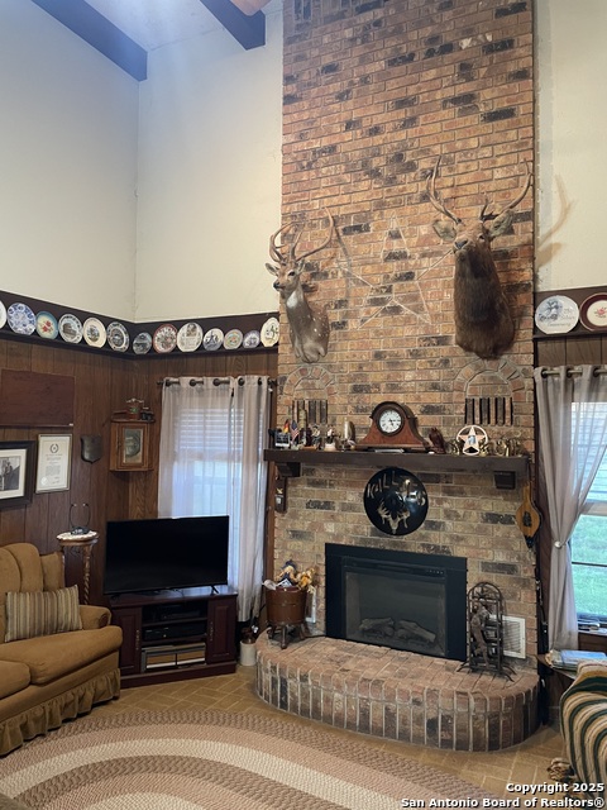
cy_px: 405
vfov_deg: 67.3
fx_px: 608
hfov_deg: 53.1
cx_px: 304
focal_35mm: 26
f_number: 1.6
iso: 400
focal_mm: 4.2
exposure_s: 1/40
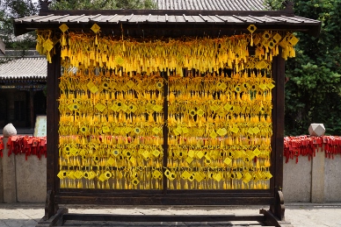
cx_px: 166
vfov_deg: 38.9
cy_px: 114
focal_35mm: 34
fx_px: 322
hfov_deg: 55.8
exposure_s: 1/125
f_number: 8
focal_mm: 22
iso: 100
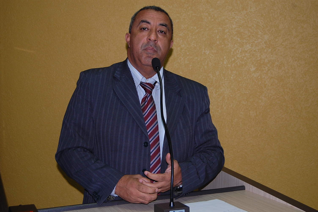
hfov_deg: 37.9
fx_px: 463
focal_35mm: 52
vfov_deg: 25.7
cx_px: 159
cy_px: 106
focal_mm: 35
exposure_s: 1/60
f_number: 4.8
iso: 400
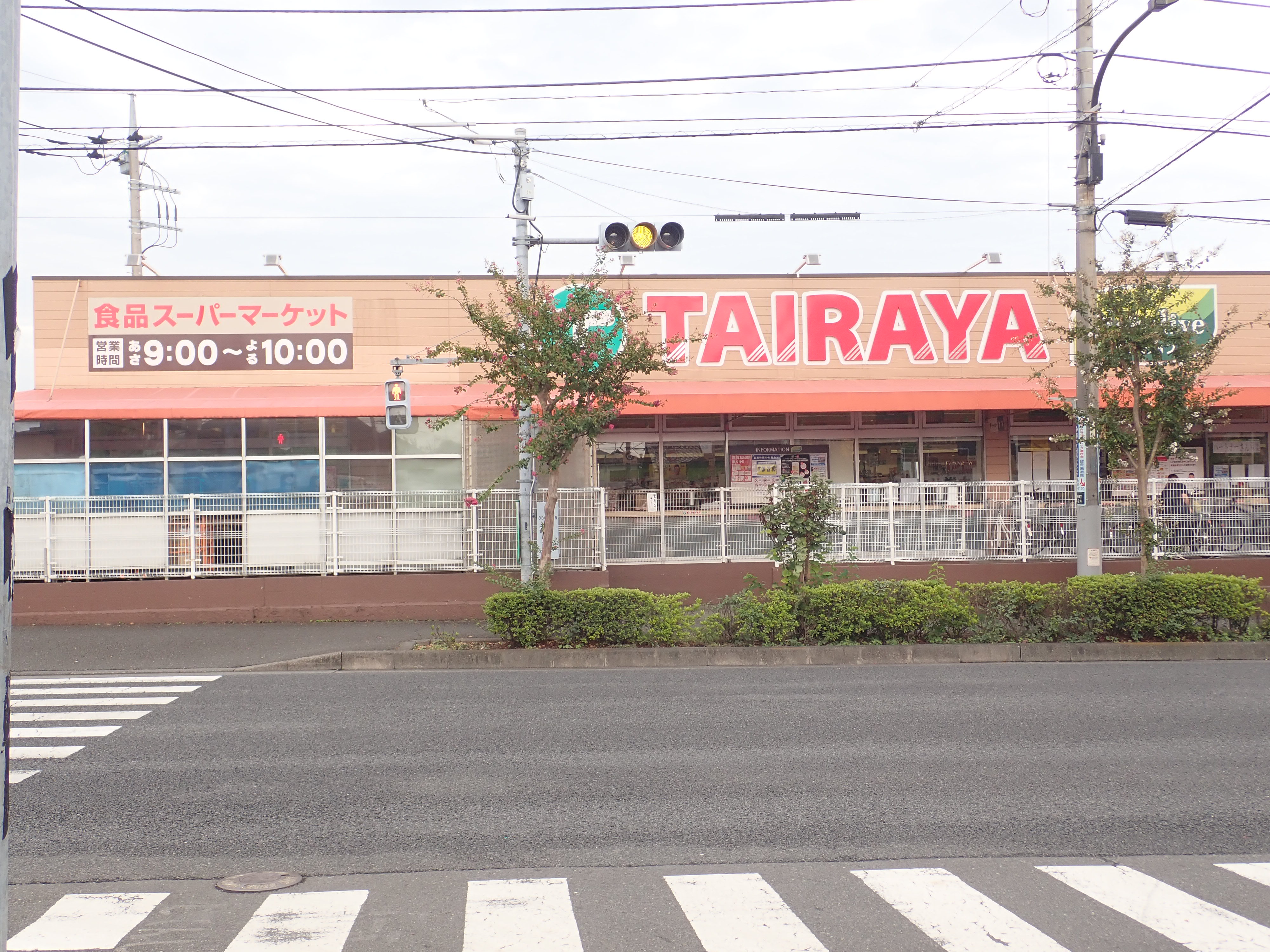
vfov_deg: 40.7
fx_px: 1284
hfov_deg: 52.6
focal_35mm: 35
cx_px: 635
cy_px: 476
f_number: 3.5
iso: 100
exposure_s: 1/125
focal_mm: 6.42
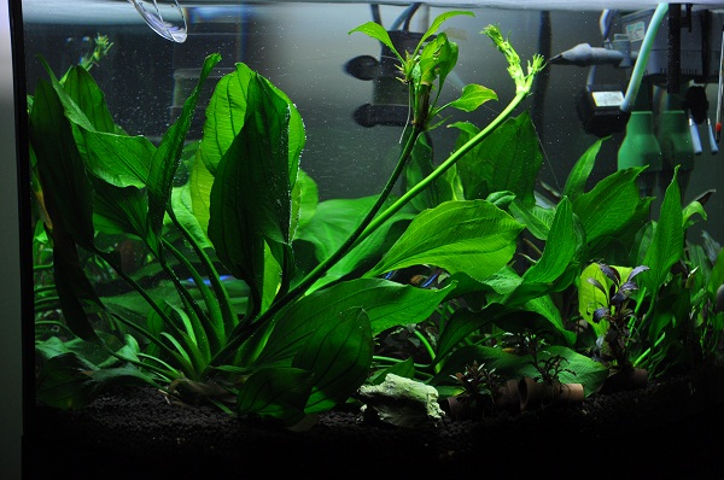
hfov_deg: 23.4
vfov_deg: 15.7
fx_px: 1747
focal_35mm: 87
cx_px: 362
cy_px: 240
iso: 400
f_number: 5
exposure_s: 1/60
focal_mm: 58
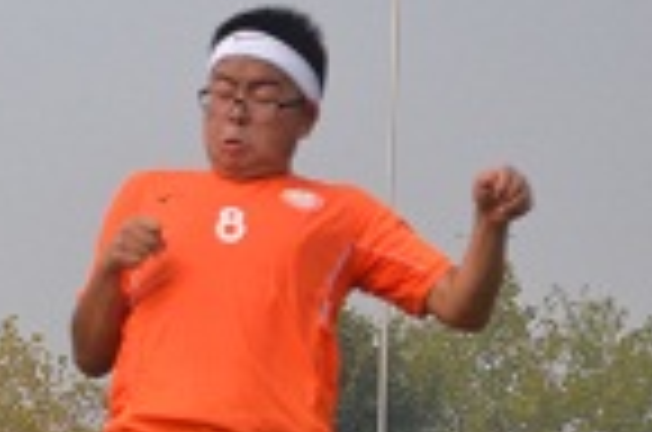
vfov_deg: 4.8
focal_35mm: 285
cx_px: -166
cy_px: 488
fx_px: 5145
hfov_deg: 7.2
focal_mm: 55
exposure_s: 1/1250
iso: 400
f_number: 5.6
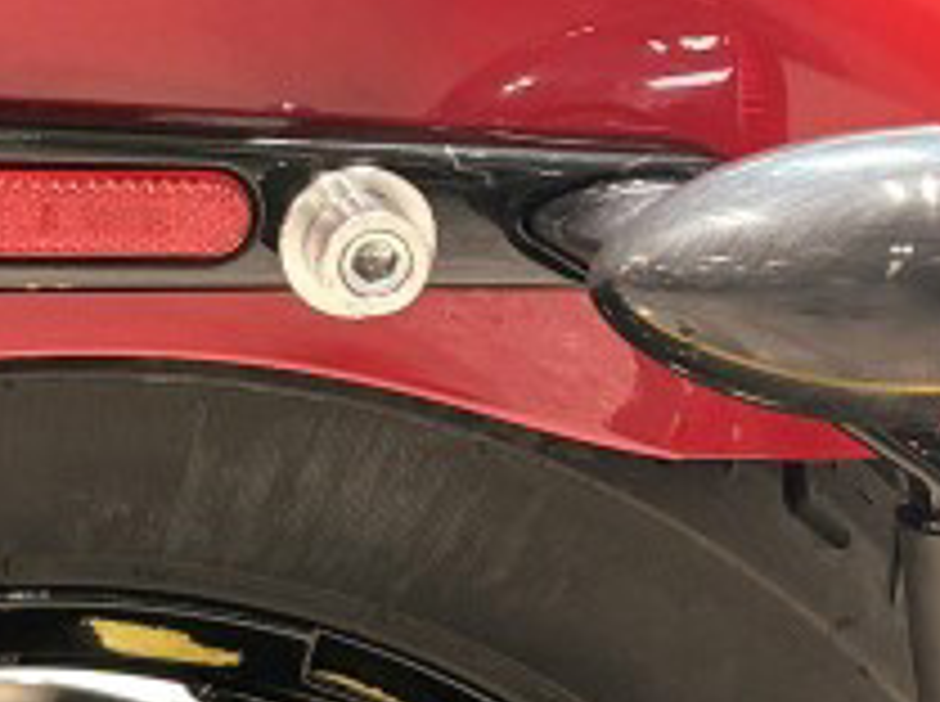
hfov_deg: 13.8
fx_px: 3605
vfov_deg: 11.1
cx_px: -528
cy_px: 540
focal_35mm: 133
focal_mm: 5.96
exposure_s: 1/60
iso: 100
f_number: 1.6
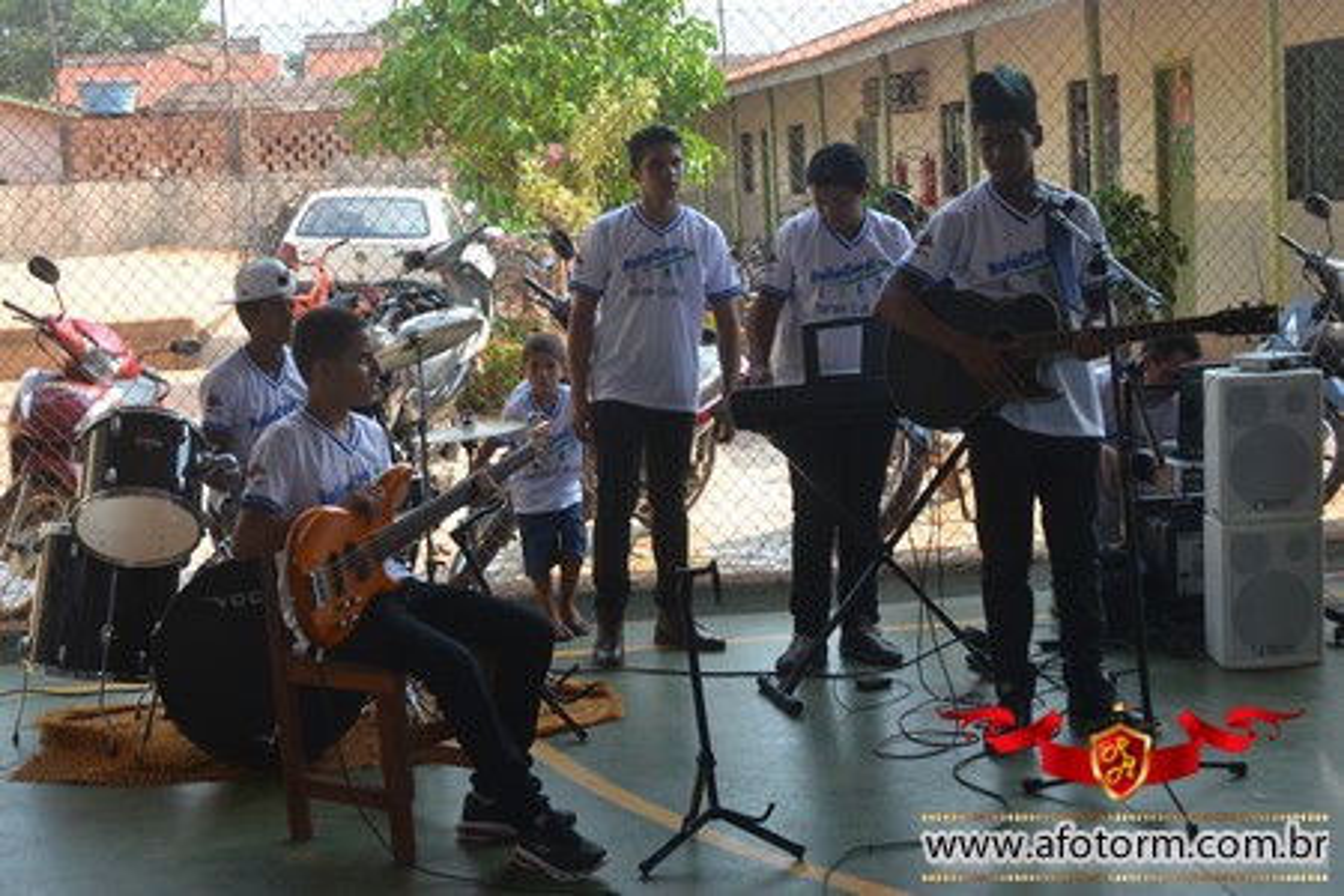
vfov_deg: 25.8
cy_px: 448
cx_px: 672
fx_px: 1960
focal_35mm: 52
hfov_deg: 37.9
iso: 100
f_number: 5.6
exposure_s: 1/125
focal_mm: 35
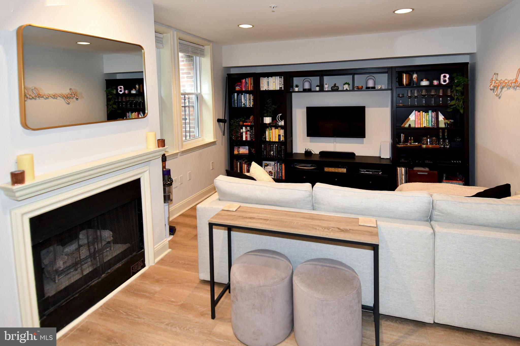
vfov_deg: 67.4
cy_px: 173
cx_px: 260
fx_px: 260
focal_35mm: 18
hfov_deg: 90.0
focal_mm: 12
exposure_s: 1/60
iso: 1400
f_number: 4
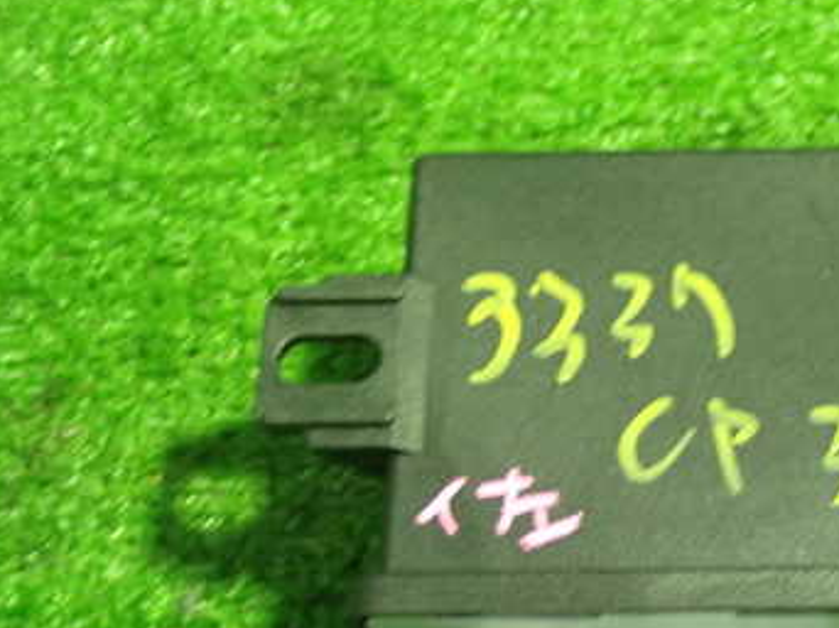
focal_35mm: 72
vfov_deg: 20.3
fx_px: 1744
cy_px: 459
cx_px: 687
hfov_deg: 26.5
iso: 800
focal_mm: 7.31
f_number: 2.8
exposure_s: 1/25
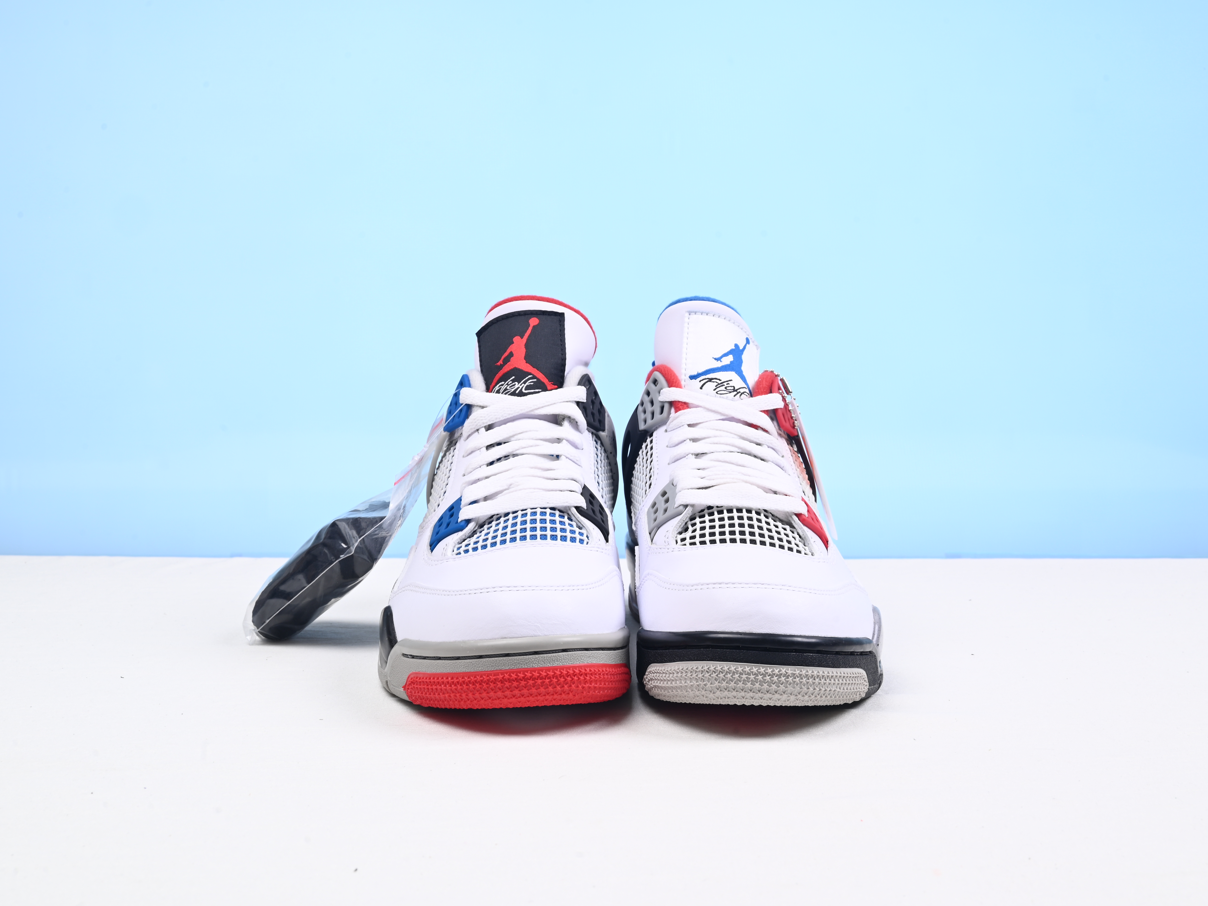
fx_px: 1535
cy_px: 449
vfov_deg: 32.9
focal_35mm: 44
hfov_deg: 42.9
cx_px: 668
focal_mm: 40
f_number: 16
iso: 100
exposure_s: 1/2
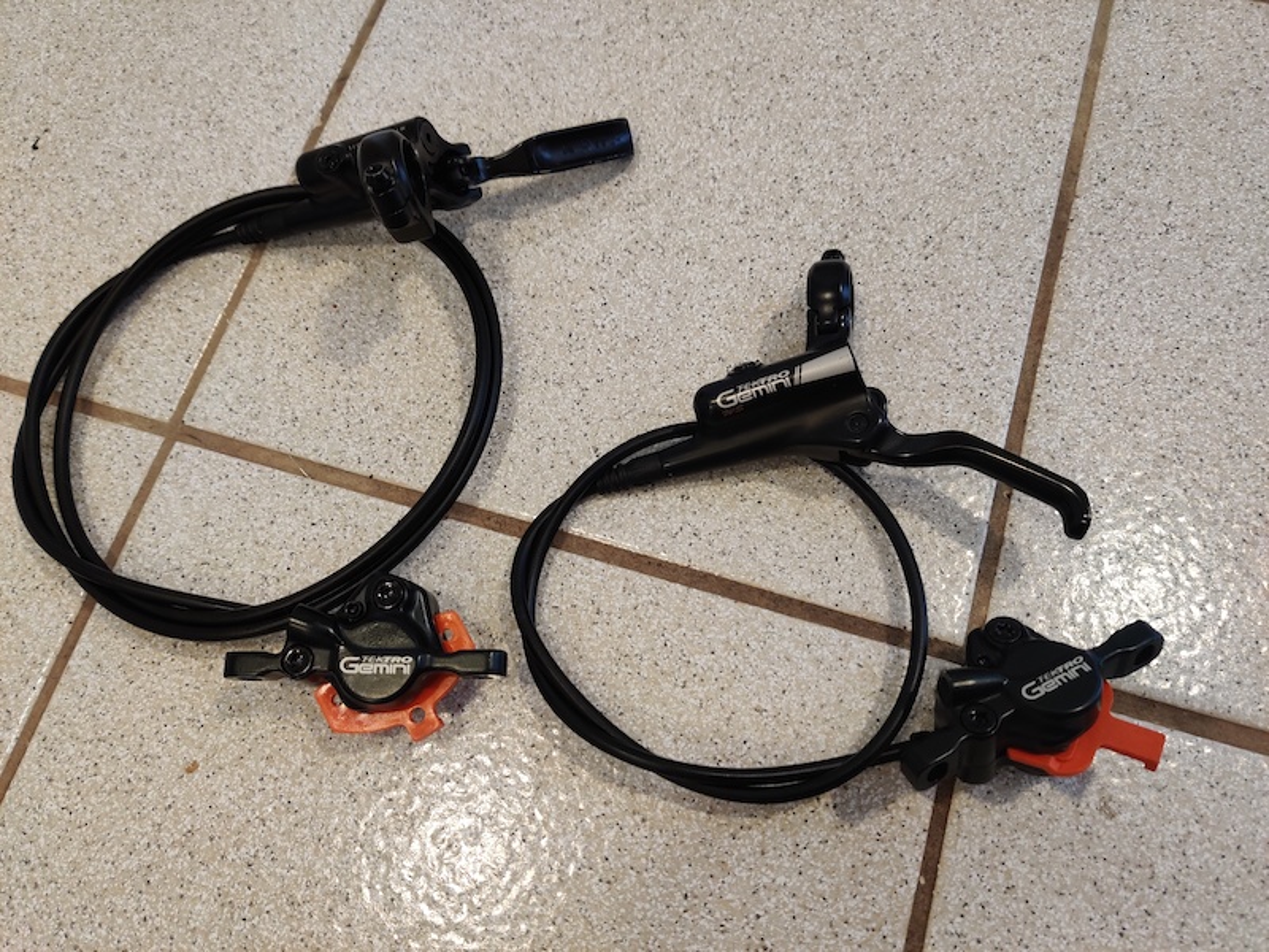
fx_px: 990
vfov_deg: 51.4
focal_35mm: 27
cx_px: 634
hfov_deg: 65.3
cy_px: 476
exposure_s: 1/50
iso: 800
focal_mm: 4.75
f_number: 1.65
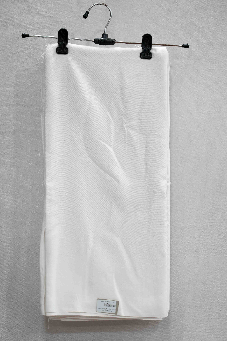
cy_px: 170
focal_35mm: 105
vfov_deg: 19.5
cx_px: 114
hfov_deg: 13.0
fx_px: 993
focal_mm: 105
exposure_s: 1/60
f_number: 5.6
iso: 1000
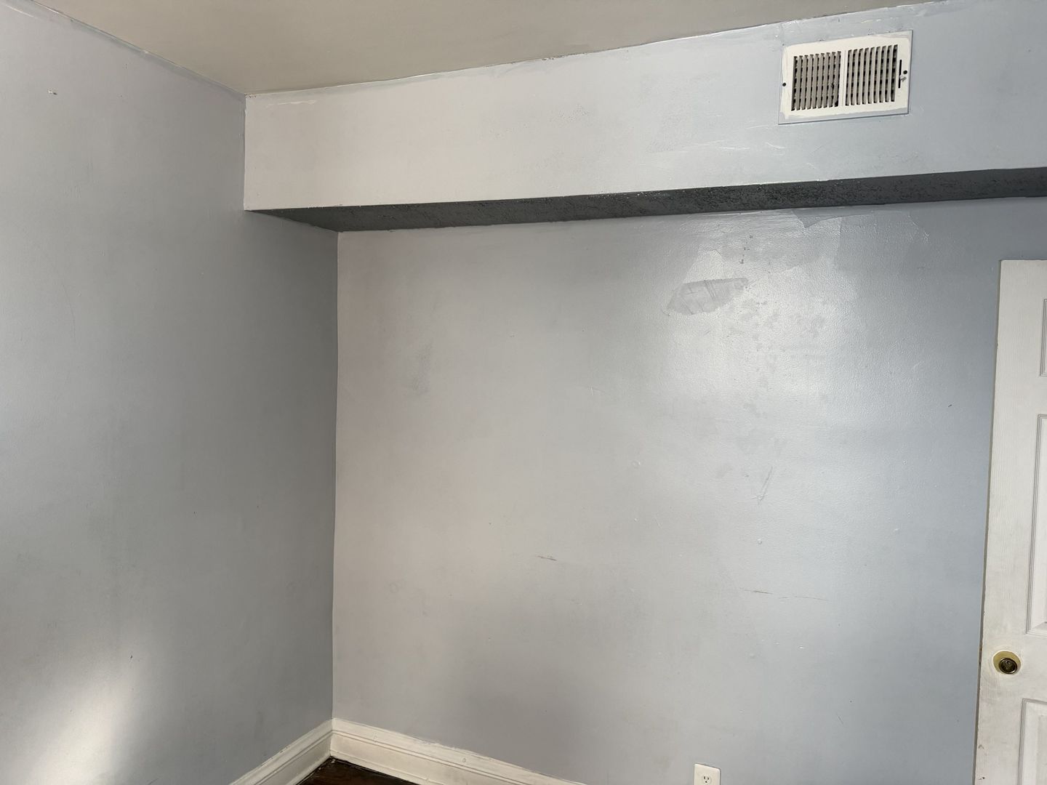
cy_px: 392
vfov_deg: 56.8
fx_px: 726
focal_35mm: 24
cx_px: 524
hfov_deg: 71.6
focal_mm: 6.76
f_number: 1.78
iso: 200
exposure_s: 1/120
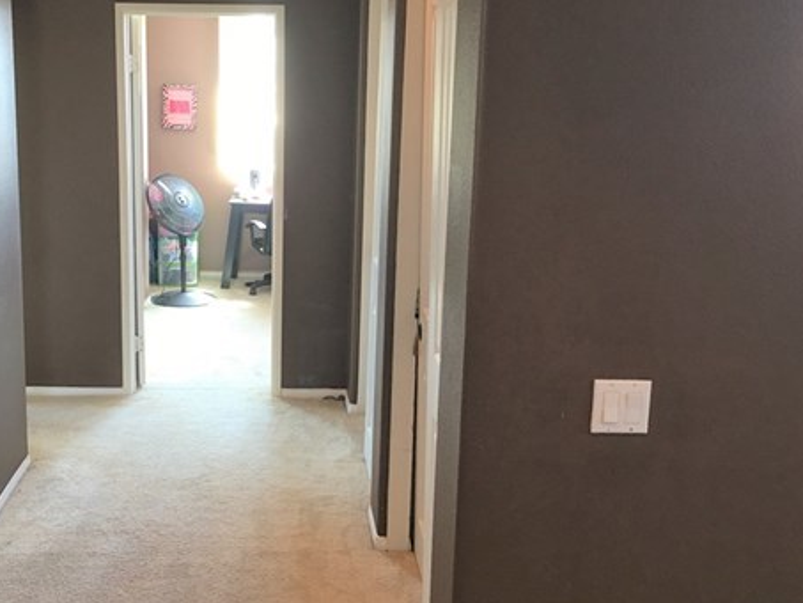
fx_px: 951
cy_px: 280
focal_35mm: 41
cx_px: 277
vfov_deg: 35.1
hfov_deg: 45.2
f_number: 2.2
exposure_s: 1/15
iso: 50
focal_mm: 4.15
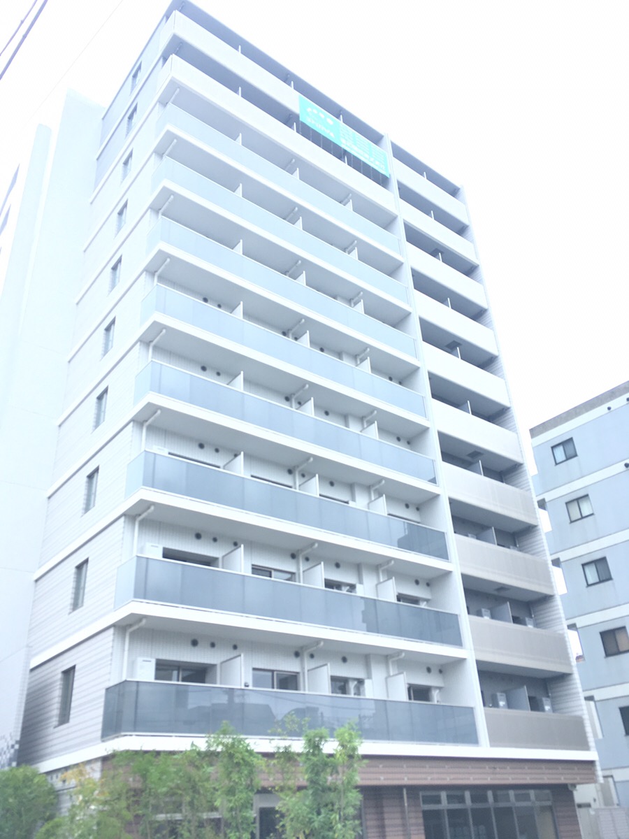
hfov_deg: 48.2
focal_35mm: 29
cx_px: 314
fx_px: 703
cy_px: 420
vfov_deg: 61.7
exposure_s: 1/327
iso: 25
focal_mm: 4.15
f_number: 2.2
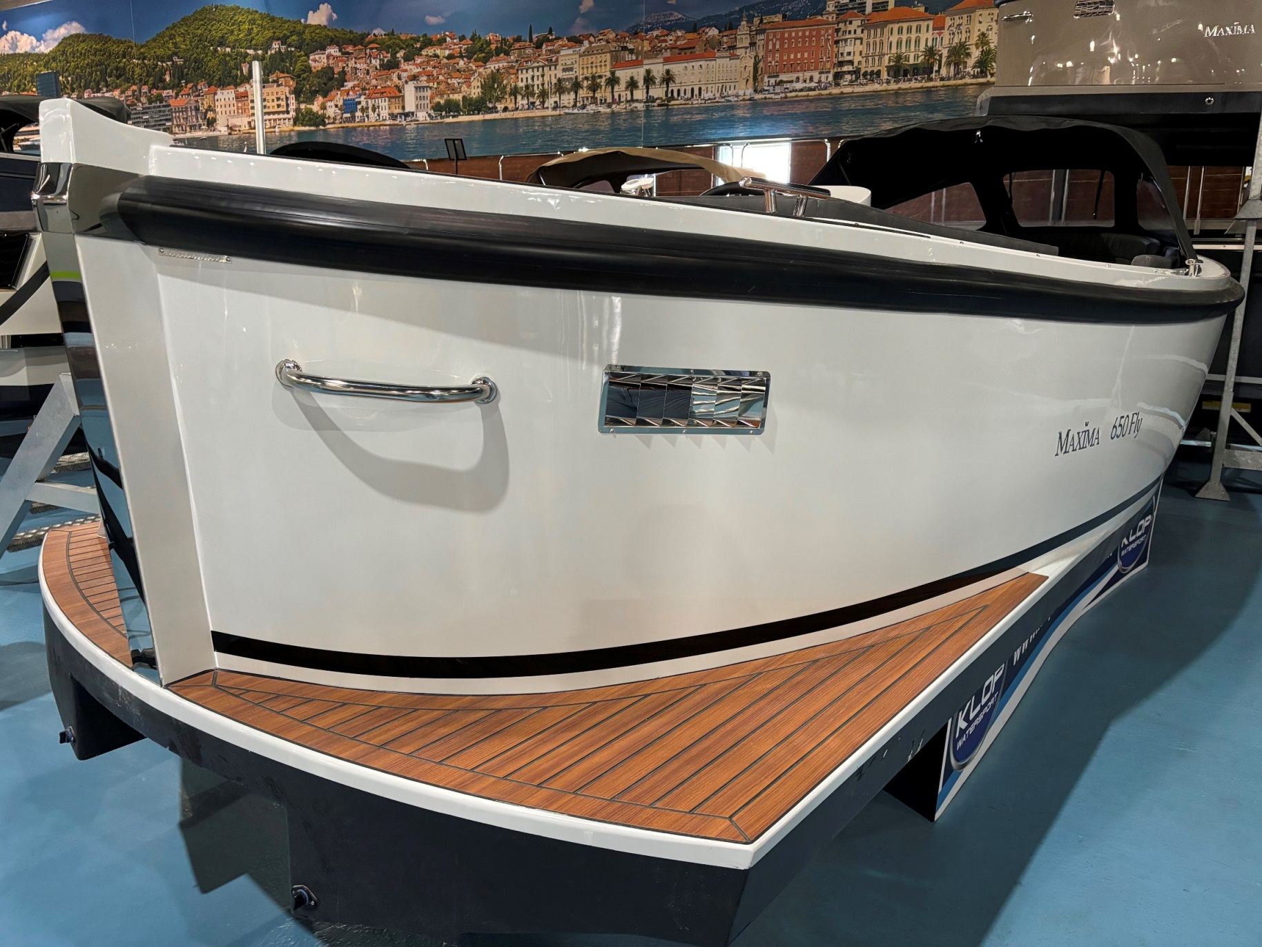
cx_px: 631
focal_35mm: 26
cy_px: 474
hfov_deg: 67.3
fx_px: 948
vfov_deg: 53.1
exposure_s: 1/50
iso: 400
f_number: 1.6
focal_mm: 5.96
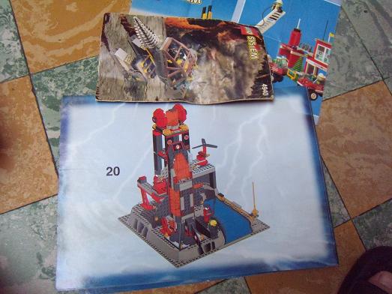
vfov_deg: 49.7
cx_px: 196
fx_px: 317
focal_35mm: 28
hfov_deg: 63.5
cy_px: 147
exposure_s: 1/250
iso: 800
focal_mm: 6
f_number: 2.8
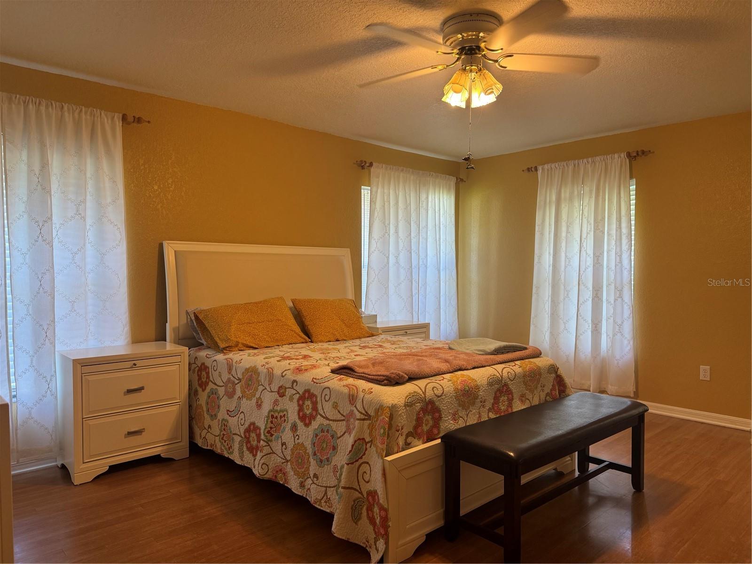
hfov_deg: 71.6
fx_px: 521
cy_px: 282
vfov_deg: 56.8
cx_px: 376
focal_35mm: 24
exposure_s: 1/120
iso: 160
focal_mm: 6.86
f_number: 1.78
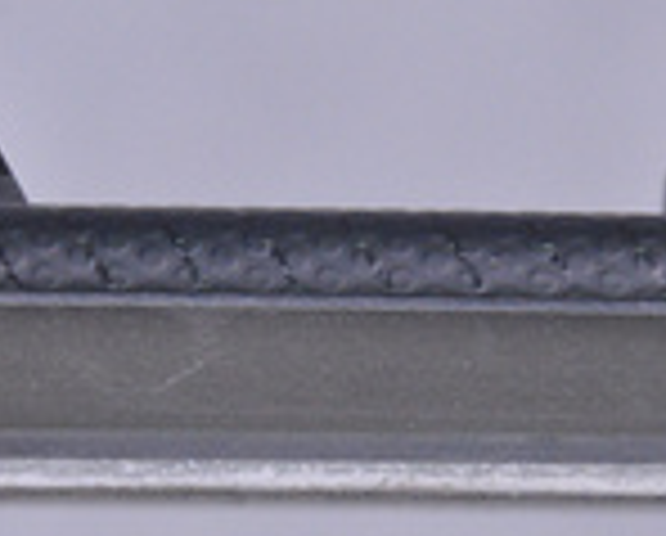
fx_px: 8856
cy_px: 525
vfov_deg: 3.5
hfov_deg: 4.3
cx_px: 315
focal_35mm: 448
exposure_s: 1/125
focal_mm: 105
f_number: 9.5
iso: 3200
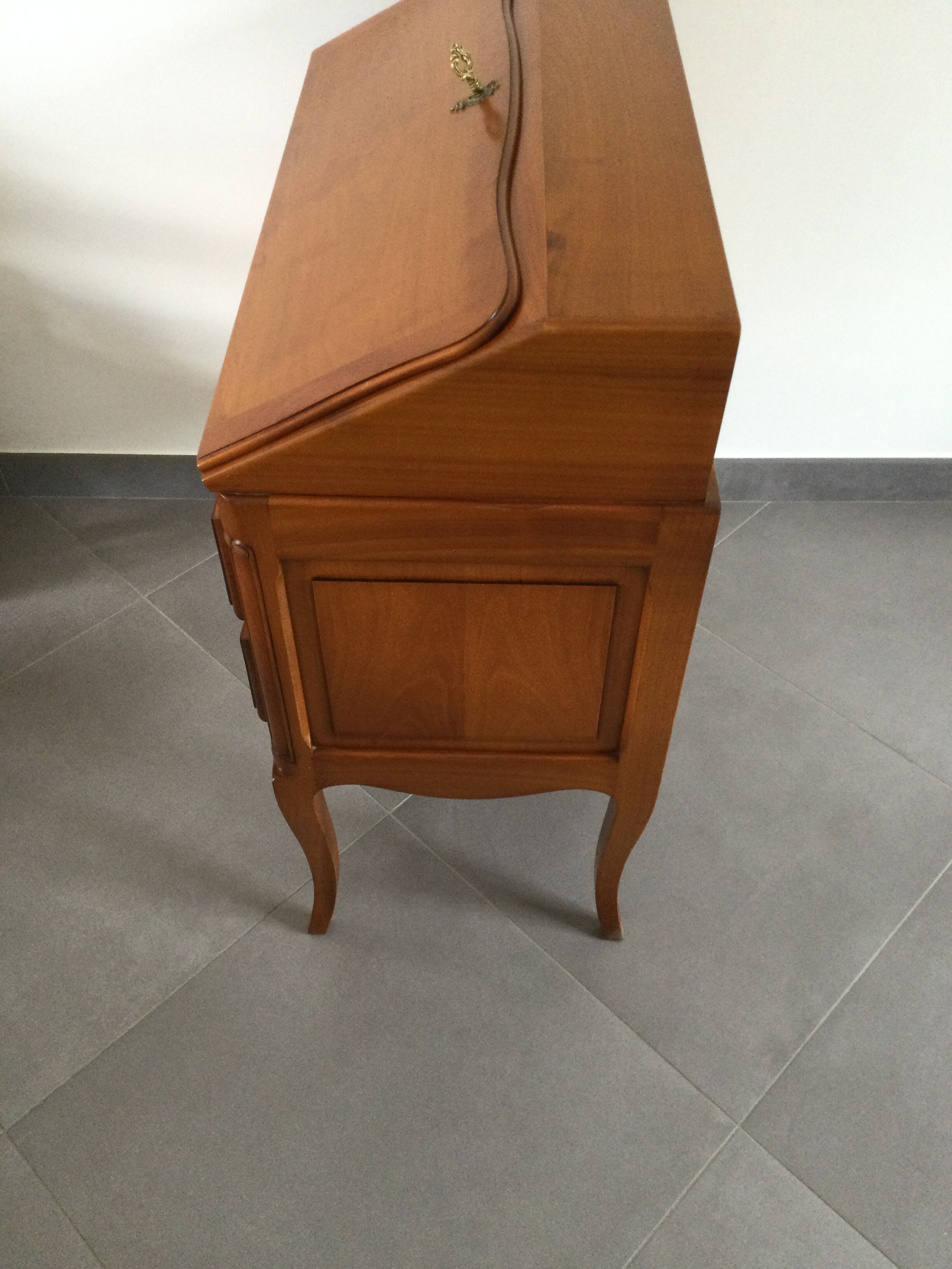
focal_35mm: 31
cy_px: 634
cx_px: 476
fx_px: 1137
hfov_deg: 45.4
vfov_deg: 58.4
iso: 200
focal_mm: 3.3
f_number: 2.4
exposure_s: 1/33
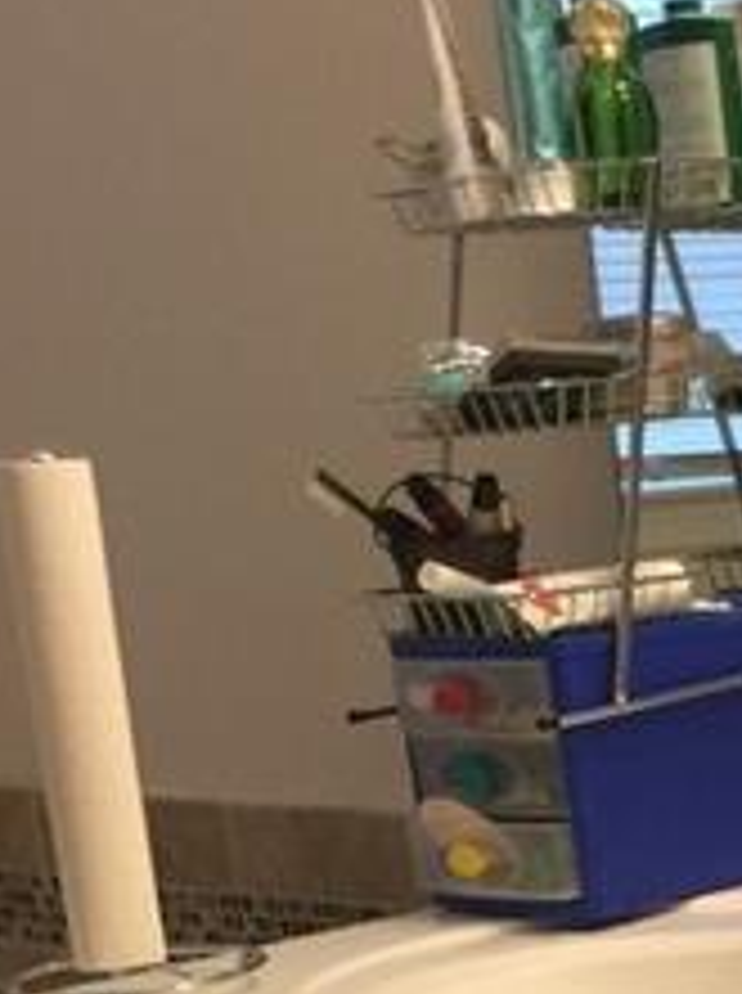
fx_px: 2895
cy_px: 1381
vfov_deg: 17.9
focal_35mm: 101
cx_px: 1111
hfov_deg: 13.7
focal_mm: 4.15
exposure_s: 1/15
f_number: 2.2
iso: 50
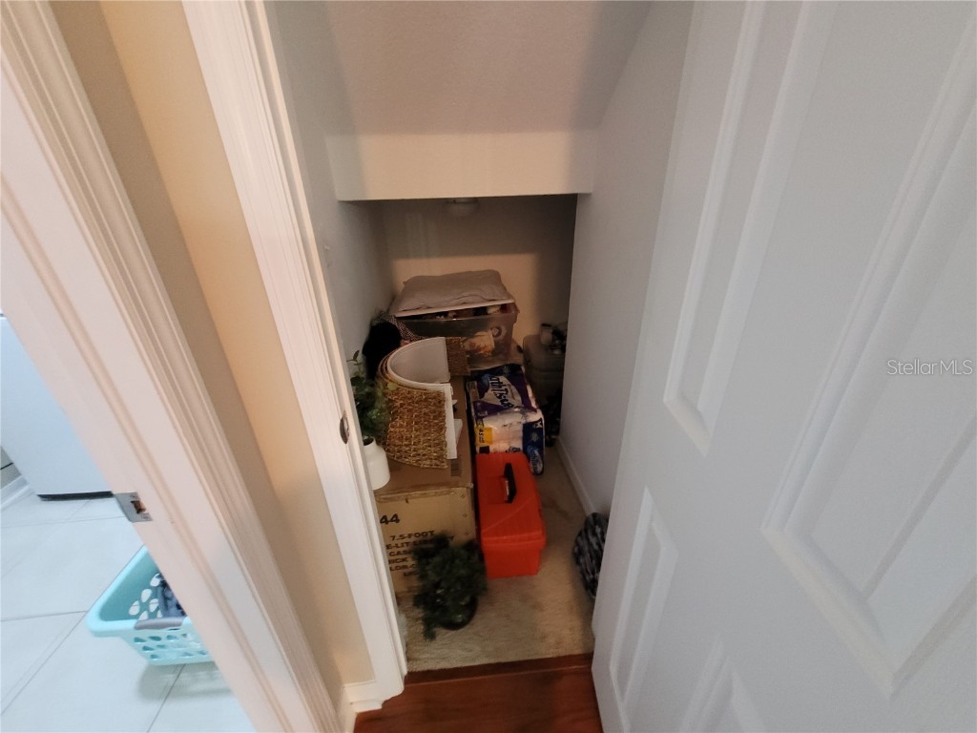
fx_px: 367
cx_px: 488
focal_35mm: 13
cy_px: 366
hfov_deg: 106.2
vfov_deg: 89.9
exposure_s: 1/30
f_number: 2.2
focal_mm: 1.74
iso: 640
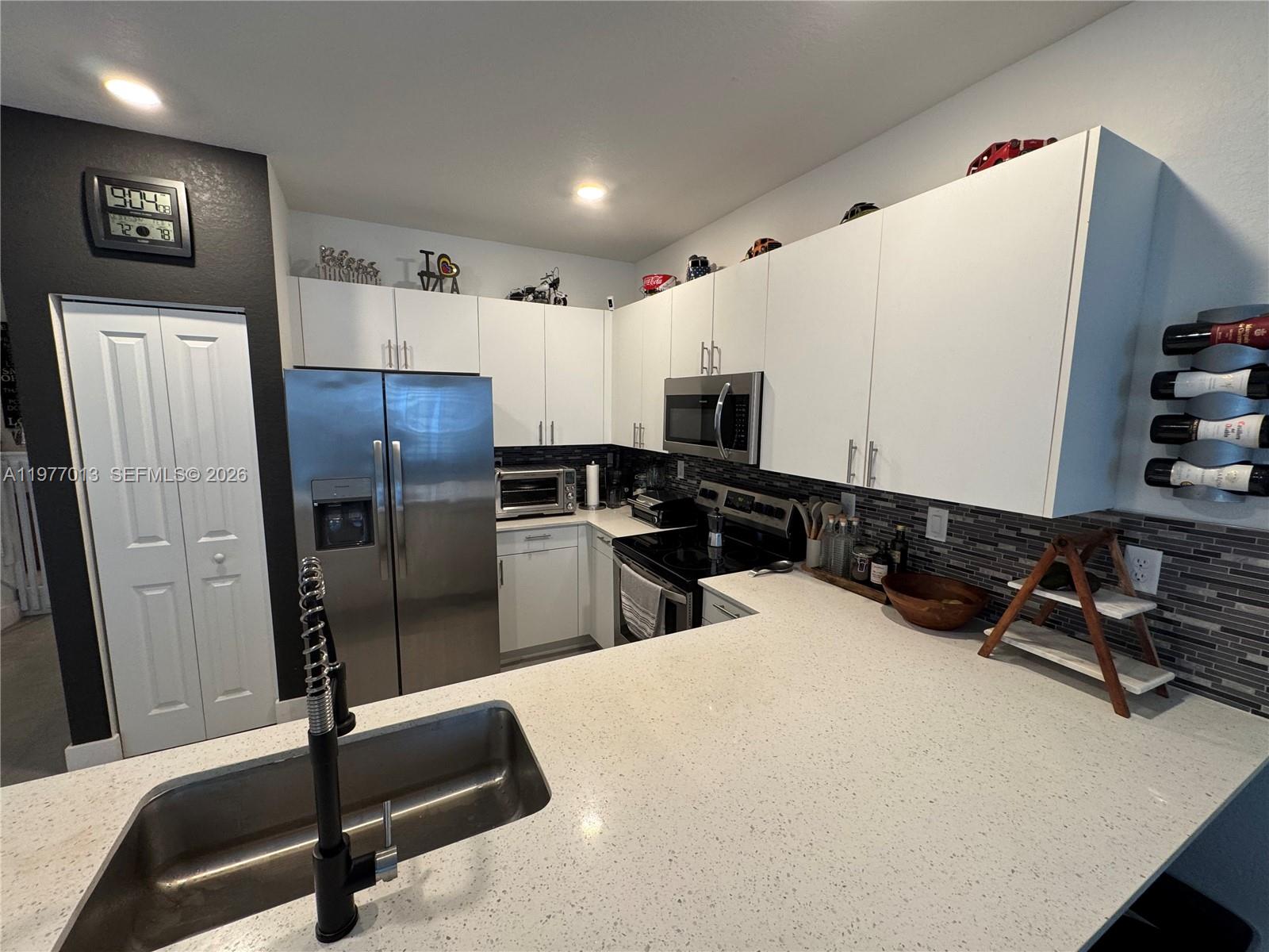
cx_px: 634
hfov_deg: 102.1
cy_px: 476
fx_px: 513
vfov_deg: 85.7
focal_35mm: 14
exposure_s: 1/60
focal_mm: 2.22
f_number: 2.2
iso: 160
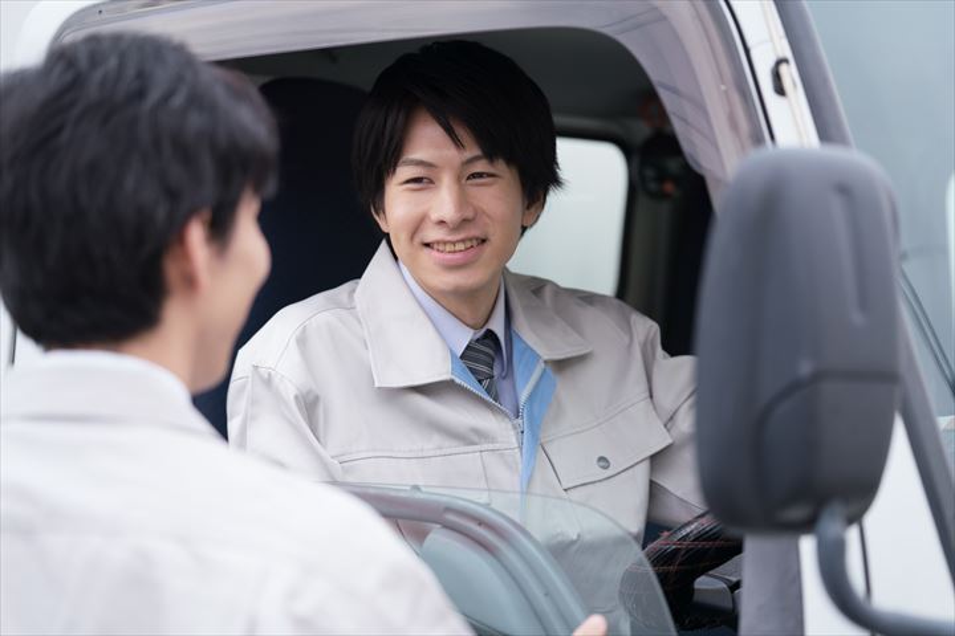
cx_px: 478
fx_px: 2600
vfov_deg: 14.0
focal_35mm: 98
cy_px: 318
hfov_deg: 20.8
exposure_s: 1/250
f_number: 2.8
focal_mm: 98
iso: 400
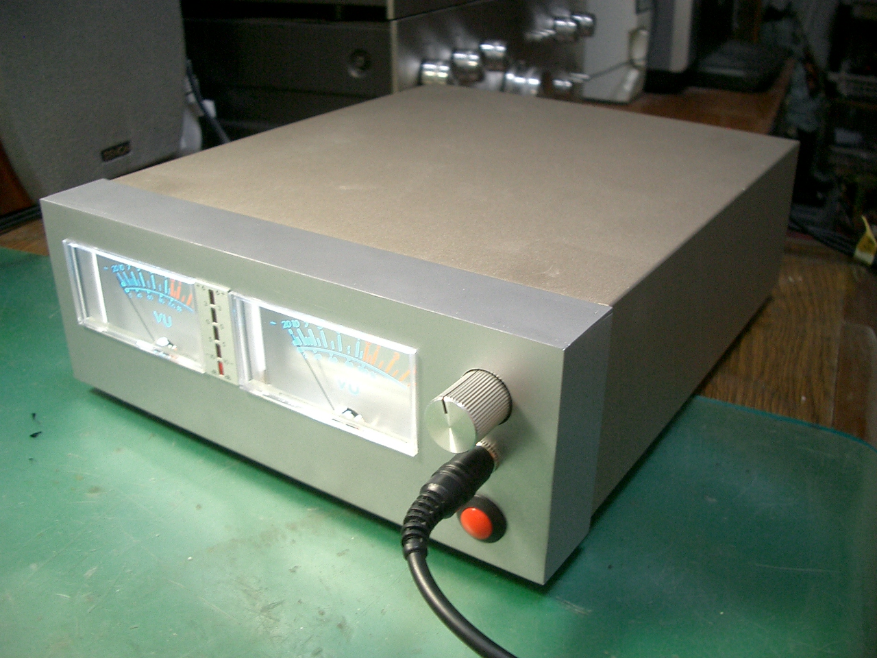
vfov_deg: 40.7
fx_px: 887
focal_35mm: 35
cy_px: 329
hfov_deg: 52.6
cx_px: 438
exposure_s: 1/13
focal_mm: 5.8
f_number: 2.6
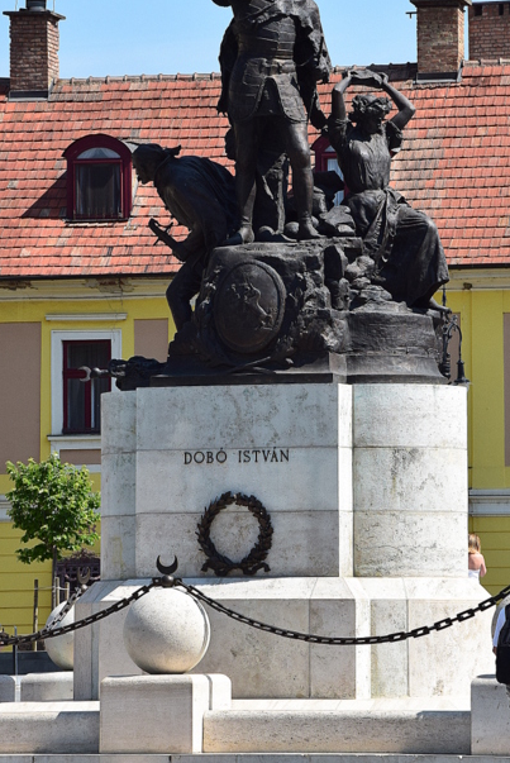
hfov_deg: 7.5
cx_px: 310
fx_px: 3882
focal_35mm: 183
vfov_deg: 11.2
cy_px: 277
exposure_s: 1/500
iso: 400
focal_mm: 92
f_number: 11
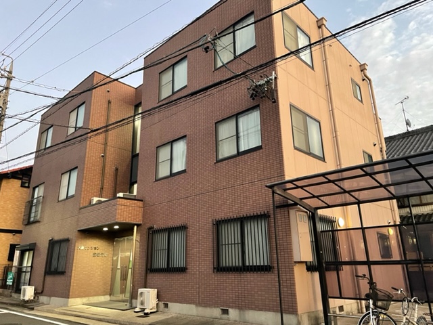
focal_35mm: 26
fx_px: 325
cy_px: 162
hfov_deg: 67.3
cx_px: 216
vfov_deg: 53.1
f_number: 1.6
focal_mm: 4.2
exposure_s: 1/40
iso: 500
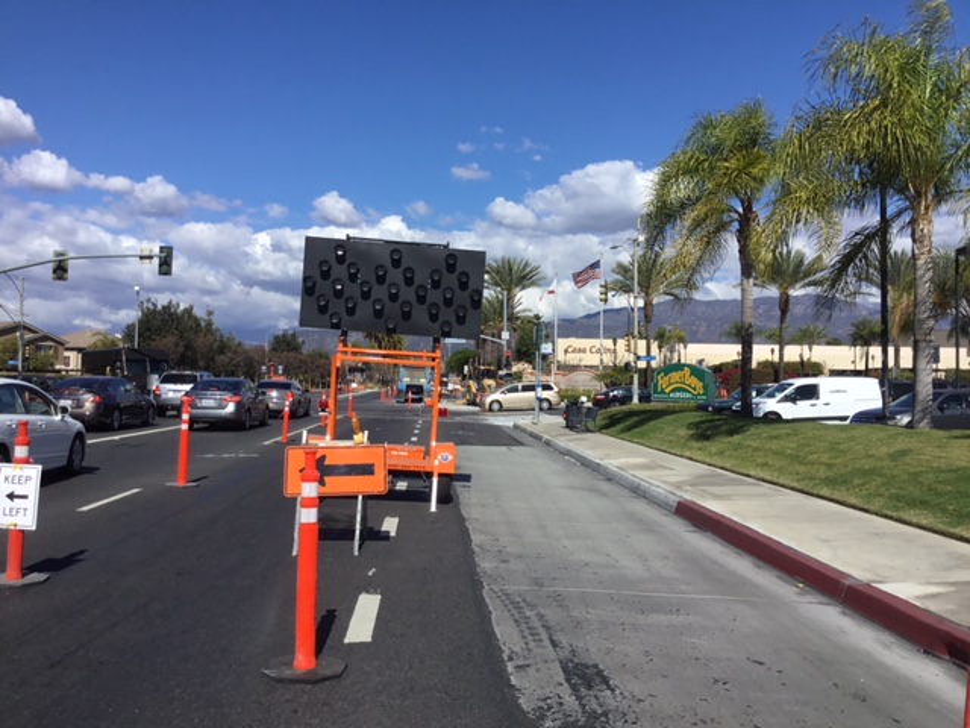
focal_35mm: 31
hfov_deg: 58.4
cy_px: 364
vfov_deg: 45.4
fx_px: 869
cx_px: 485
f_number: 2.4
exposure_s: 1/1894
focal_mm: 3.3
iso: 25
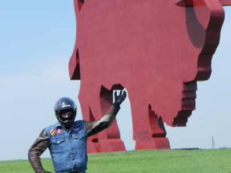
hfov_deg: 12.2
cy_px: 86
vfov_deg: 9.2
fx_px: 1081
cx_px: 116
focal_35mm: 162
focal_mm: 28.8
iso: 160
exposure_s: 1/384
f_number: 7.1
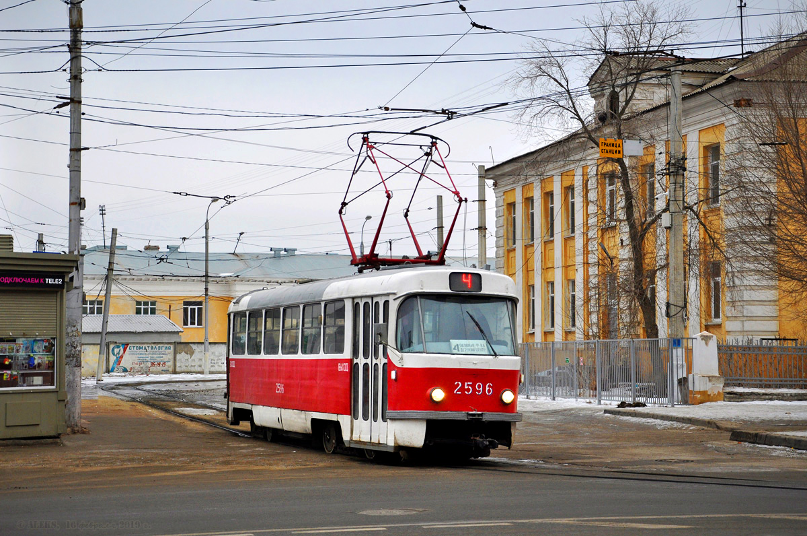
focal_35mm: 72
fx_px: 1611
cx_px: 404
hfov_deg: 28.1
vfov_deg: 18.9
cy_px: 268
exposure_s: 1/250
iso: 400
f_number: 5.6
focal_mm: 48
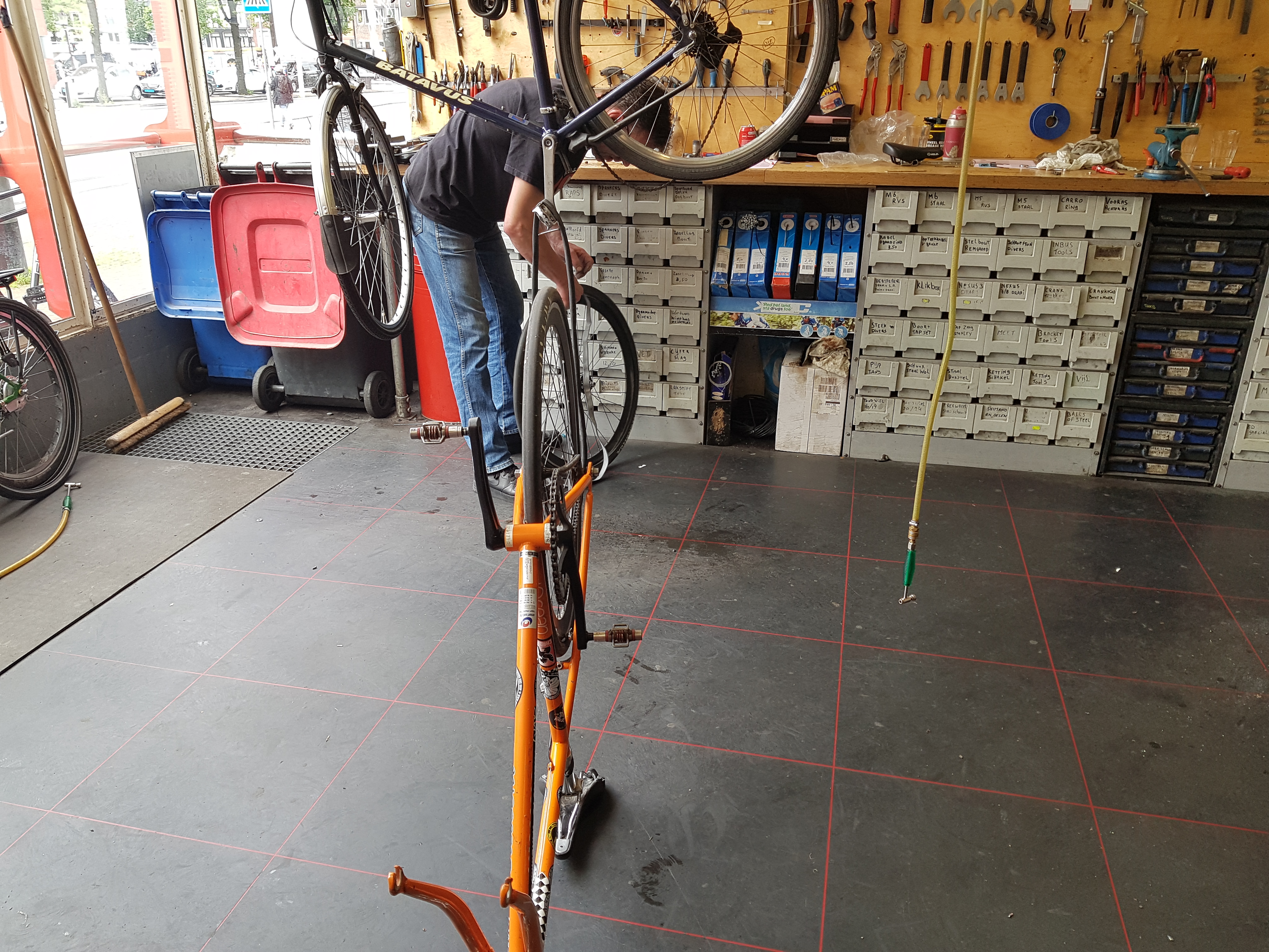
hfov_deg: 67.3
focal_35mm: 26
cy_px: 476
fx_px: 953
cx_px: 634
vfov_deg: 53.1
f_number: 1.7
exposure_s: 1/100
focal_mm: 4.2
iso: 50
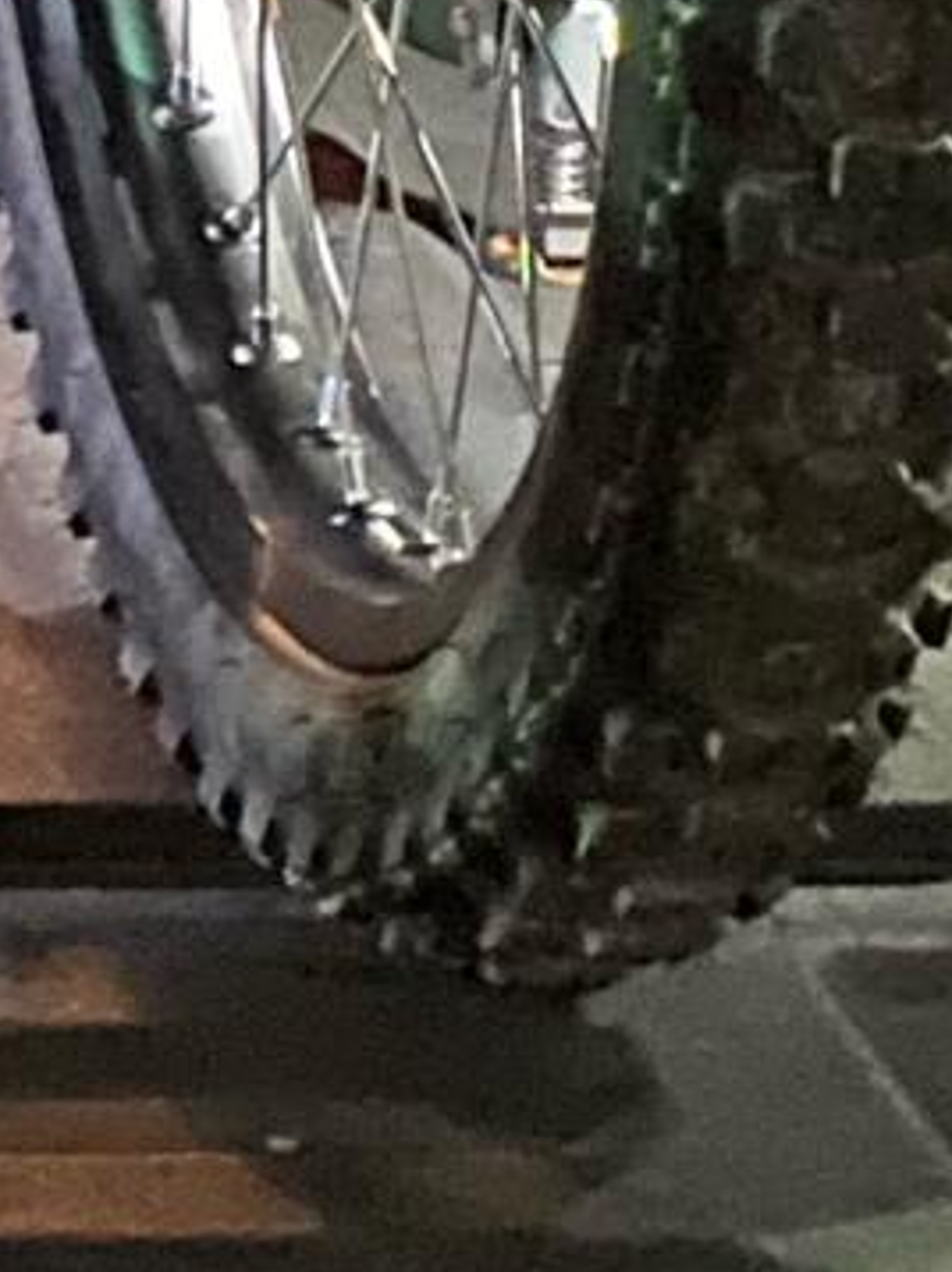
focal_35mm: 186
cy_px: -1475
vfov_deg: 9.7
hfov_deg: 7.4
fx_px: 6829
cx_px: -1456
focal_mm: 4.25
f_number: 1.8
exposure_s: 1/8
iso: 800
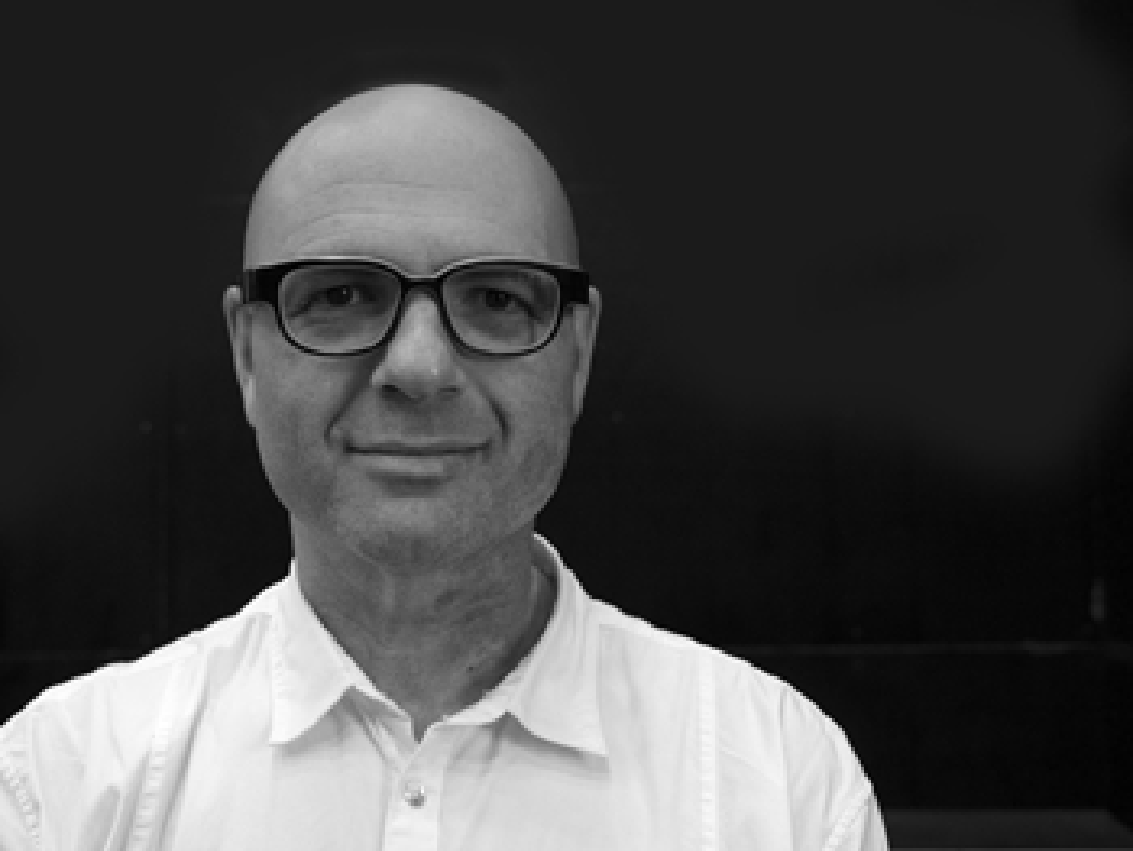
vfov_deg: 31.6
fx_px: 1507
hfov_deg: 41.2
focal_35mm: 46
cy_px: 426
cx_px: 566
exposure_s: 1/40
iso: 800
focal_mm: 23
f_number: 3.5
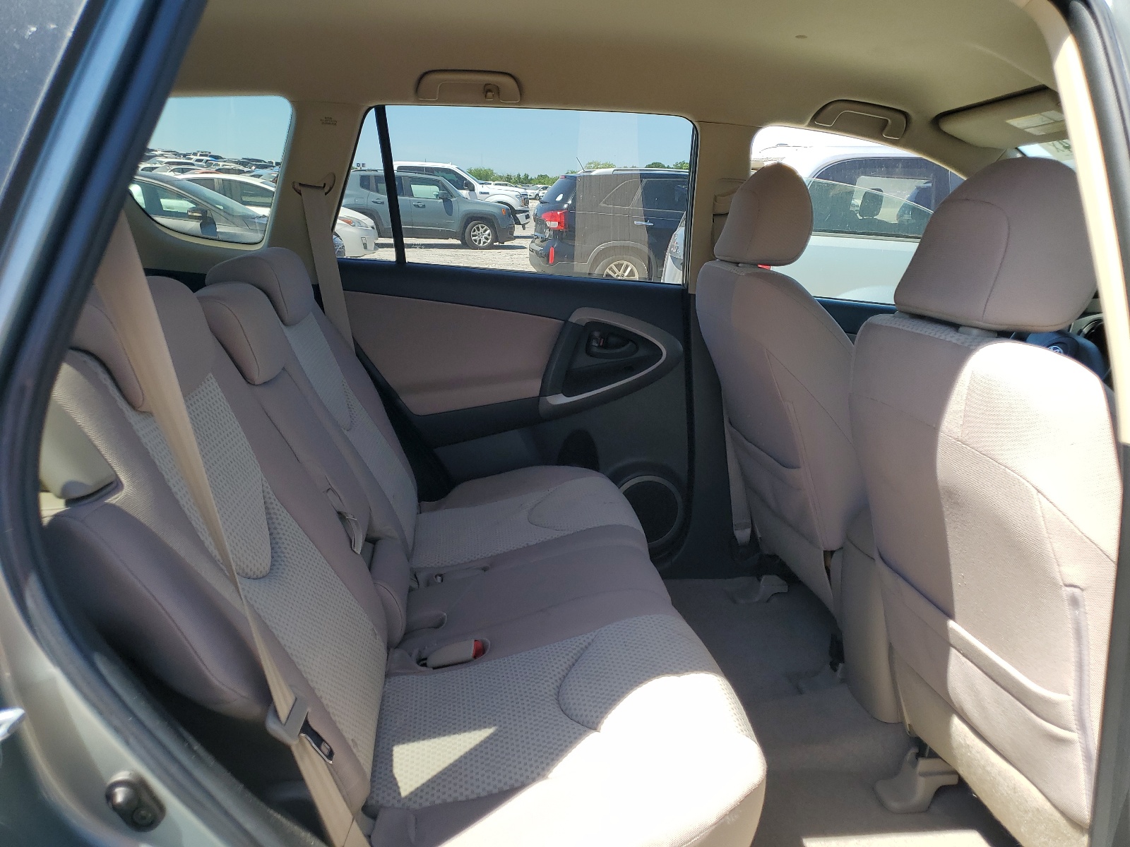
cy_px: 424
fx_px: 849
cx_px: 565
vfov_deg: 53.1
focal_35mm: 26
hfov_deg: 67.3
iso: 50
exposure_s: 1/769
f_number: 1.5
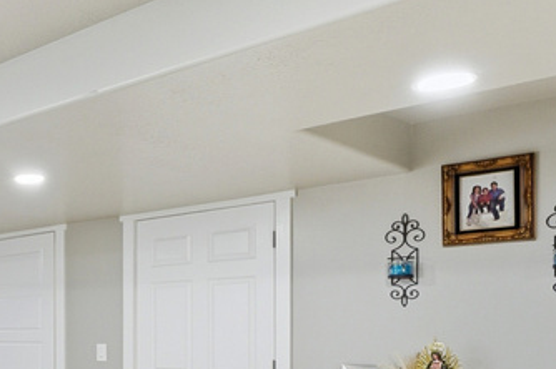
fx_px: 710
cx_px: -113
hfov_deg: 34.3
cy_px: 336
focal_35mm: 46
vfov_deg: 28.0
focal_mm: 15
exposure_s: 1/200
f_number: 8
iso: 640
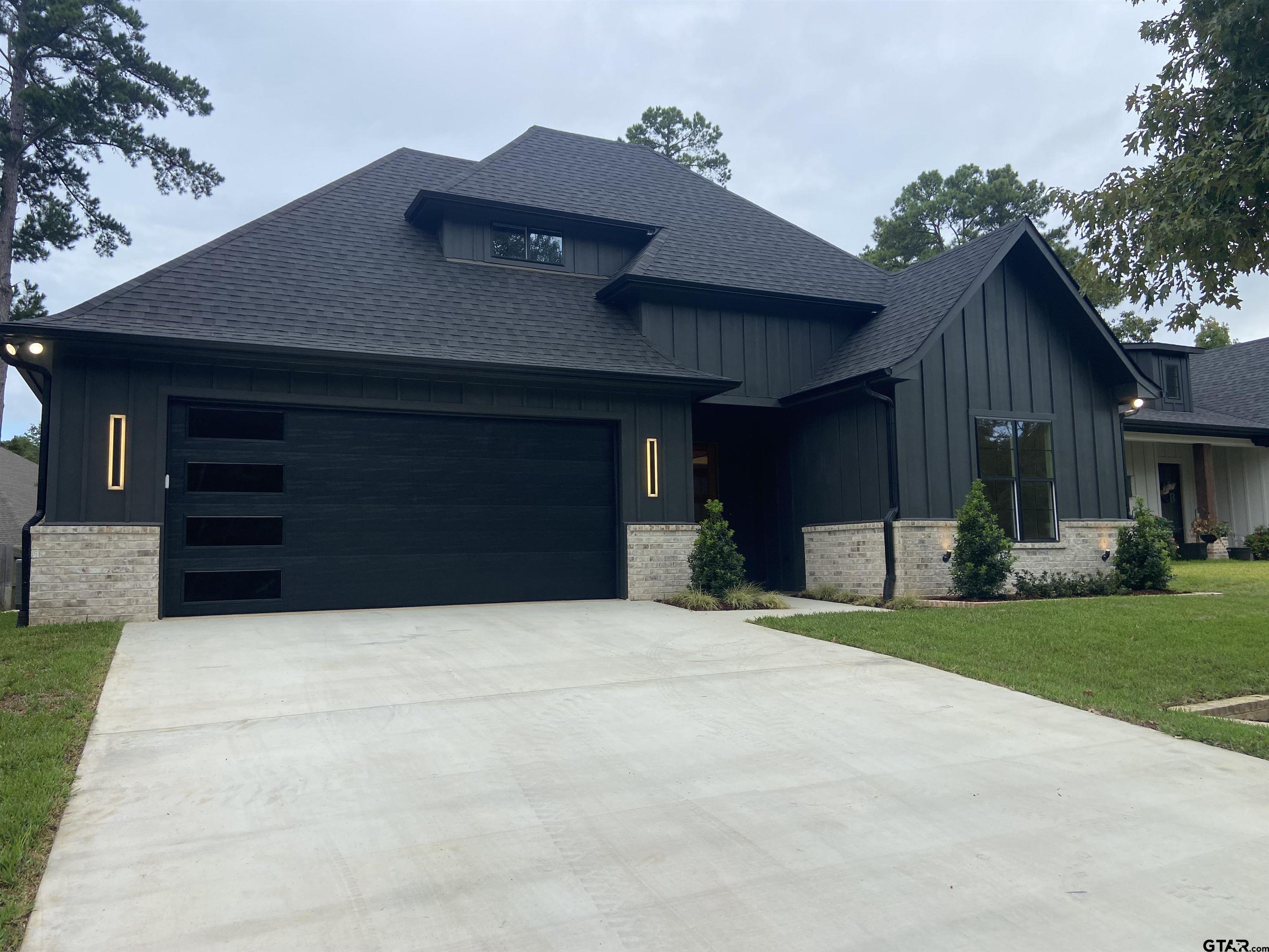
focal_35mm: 26
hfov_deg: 67.3
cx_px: 634
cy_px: 476
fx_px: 953
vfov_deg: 53.1
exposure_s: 1/949
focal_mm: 4.25
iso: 32
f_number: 1.8
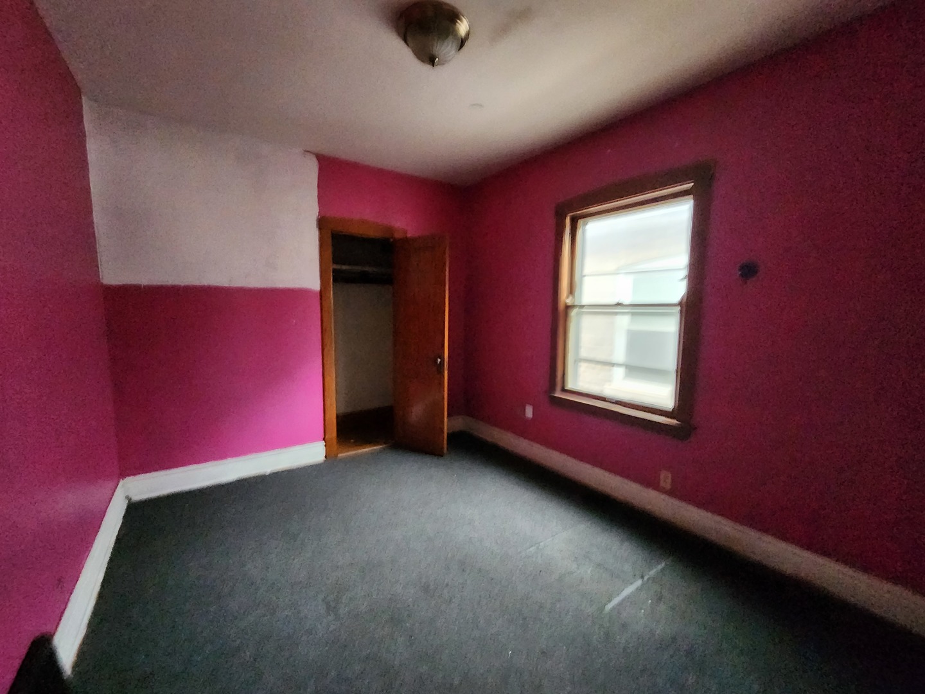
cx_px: 462
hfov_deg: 106.2
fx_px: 347
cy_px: 347
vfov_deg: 89.9
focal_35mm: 13
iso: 1000
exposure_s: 1/24
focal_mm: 2.2
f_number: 2.2
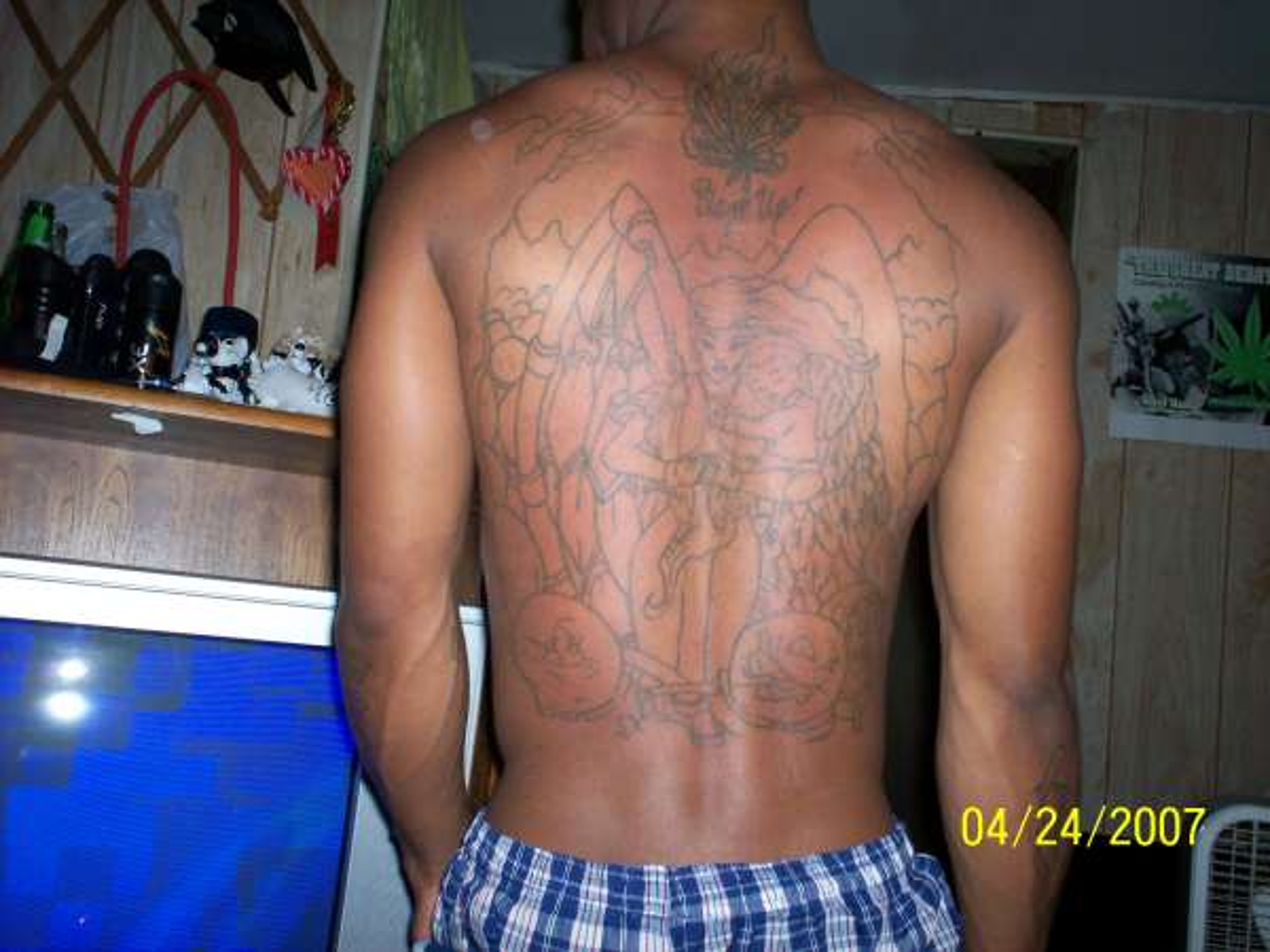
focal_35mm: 36
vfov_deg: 39.7
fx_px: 1321
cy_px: 476
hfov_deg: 51.4
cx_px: 635
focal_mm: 6
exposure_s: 1/60
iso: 140
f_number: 4.5
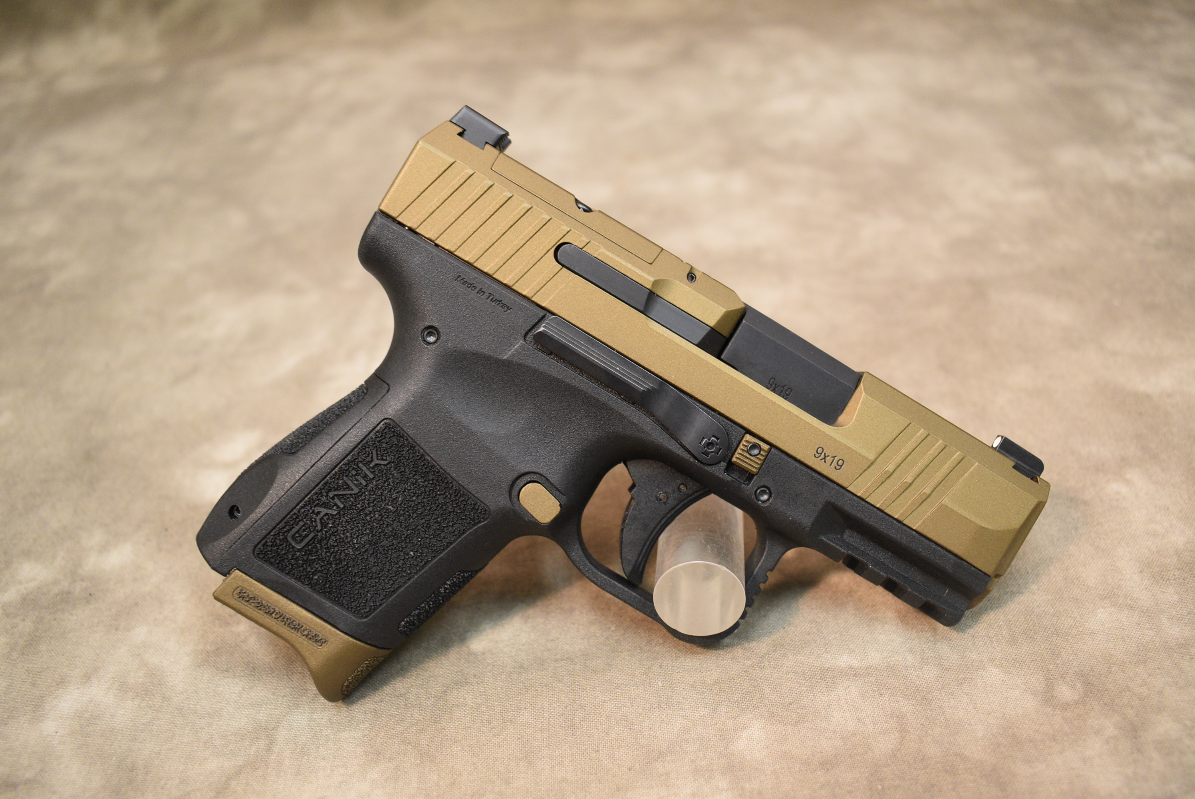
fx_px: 1096
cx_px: 598
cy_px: 400
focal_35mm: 33
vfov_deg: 40.0
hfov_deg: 57.2
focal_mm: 22
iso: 1100
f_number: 4
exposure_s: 1/60
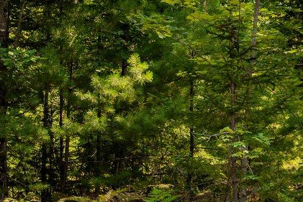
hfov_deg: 13.7
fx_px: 1237
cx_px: -33
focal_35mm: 147
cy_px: 195
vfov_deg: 9.3
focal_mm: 35
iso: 80
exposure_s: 1/125
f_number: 9
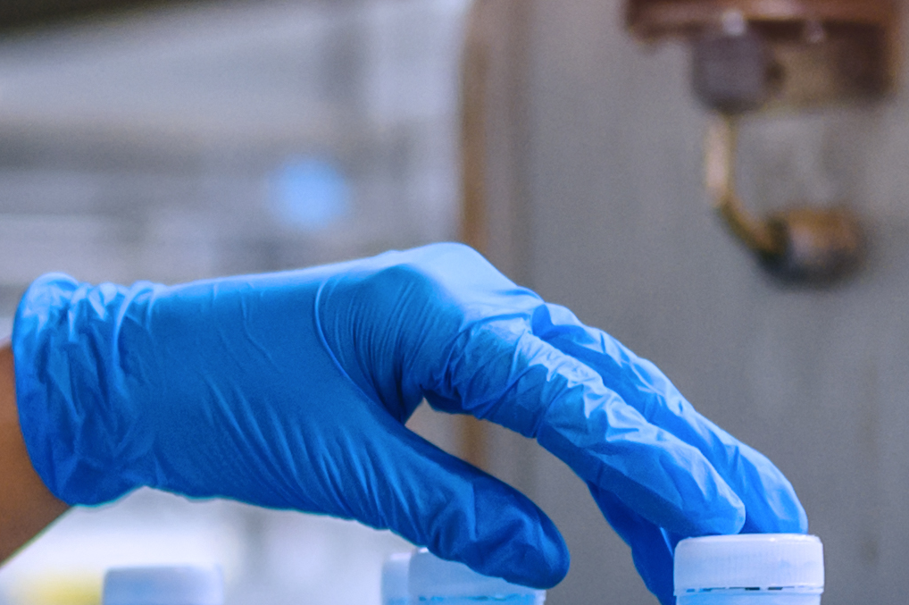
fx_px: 5248
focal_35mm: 208
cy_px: 852
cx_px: -667
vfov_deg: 6.5
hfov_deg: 9.5
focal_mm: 35
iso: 800
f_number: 1.8
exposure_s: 1/250
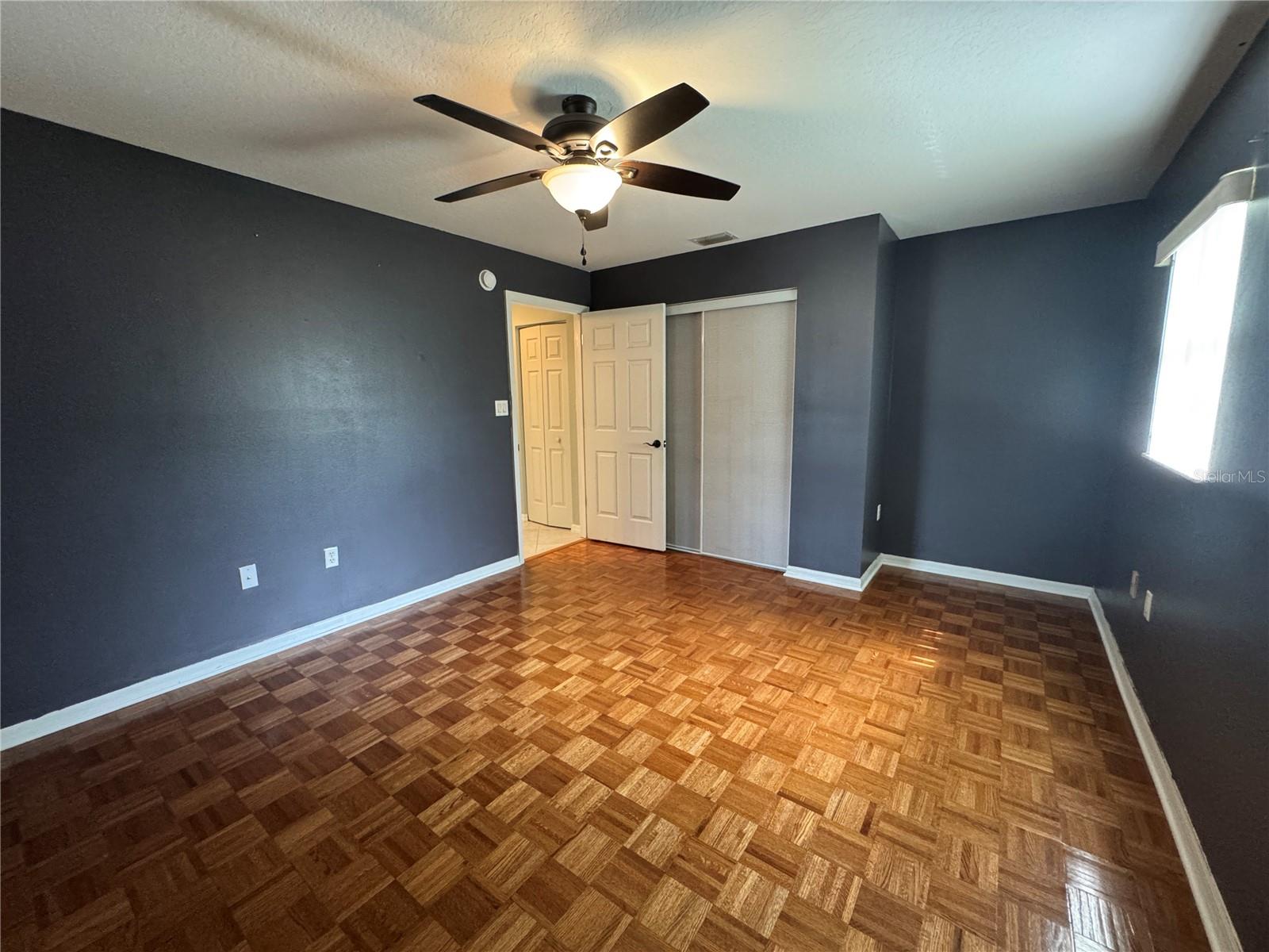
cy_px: 476
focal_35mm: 14
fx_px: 513
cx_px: 634
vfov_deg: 85.7
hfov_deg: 102.1
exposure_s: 1/60
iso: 500
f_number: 2.2
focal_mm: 2.22
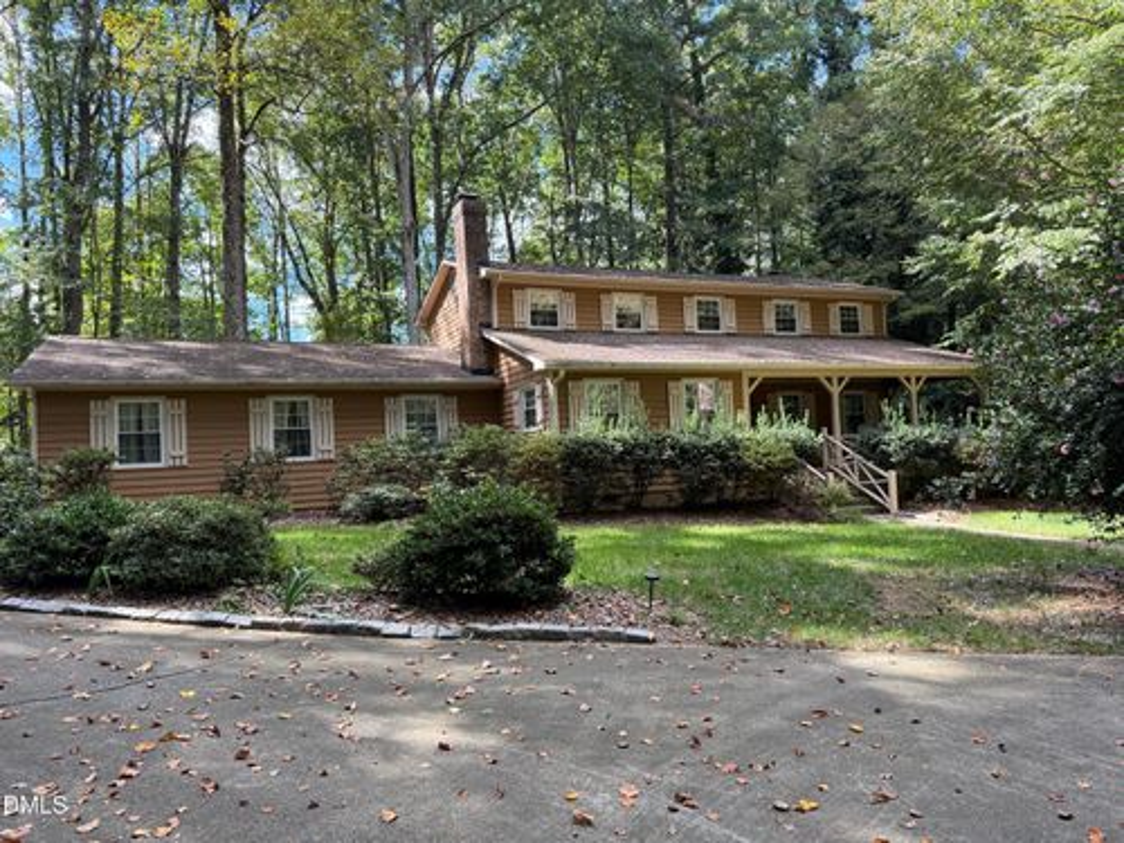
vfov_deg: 56.8
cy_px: 422
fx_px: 779
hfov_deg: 71.6
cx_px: 562
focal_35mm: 24
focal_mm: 6.76
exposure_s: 1/327
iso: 100
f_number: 1.78
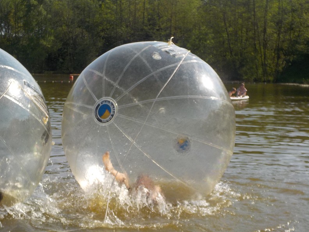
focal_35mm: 75
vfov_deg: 19.6
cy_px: 128
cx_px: 131
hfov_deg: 26.0
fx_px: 669
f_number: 4.7
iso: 125
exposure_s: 1/800
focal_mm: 7.9
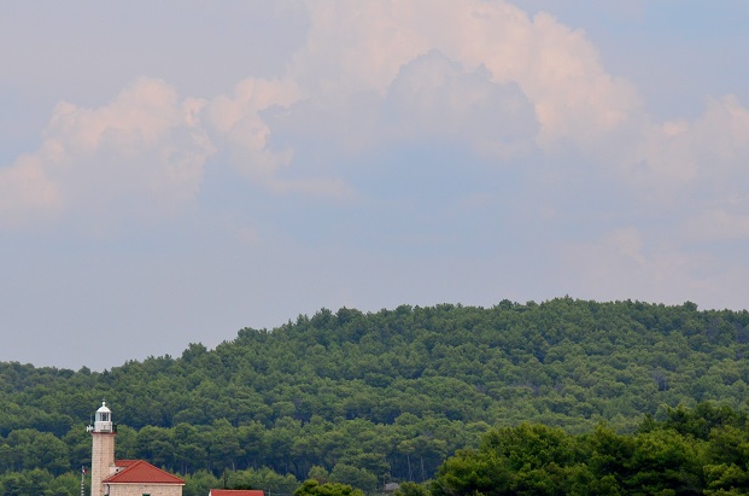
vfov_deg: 8.1
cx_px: 288
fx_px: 3508
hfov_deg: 12.2
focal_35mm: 169
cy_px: 377
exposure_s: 1/2000
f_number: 5.6
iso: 400
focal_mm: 70
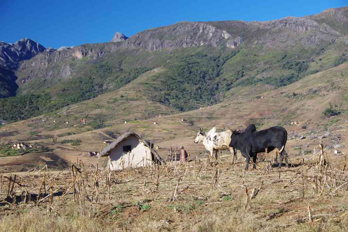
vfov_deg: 16.6
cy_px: 116
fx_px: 797
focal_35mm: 82
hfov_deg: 24.6
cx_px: 174
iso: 200
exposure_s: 1/100
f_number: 9
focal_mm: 55
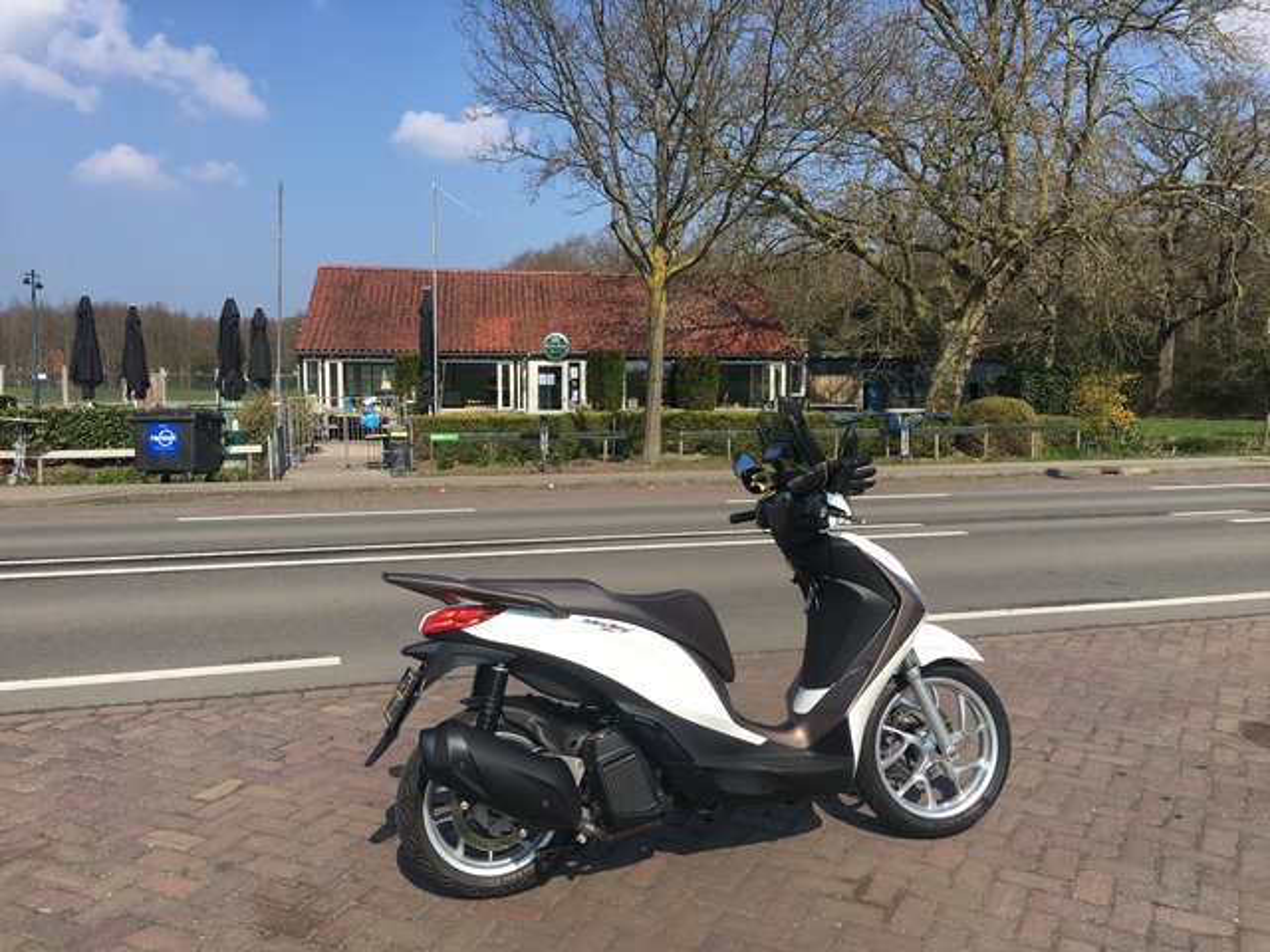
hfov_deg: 61.7
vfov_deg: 48.2
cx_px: 635
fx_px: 1064
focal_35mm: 29
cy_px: 476
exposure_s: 1/1538
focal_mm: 4.15
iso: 25
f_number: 2.2
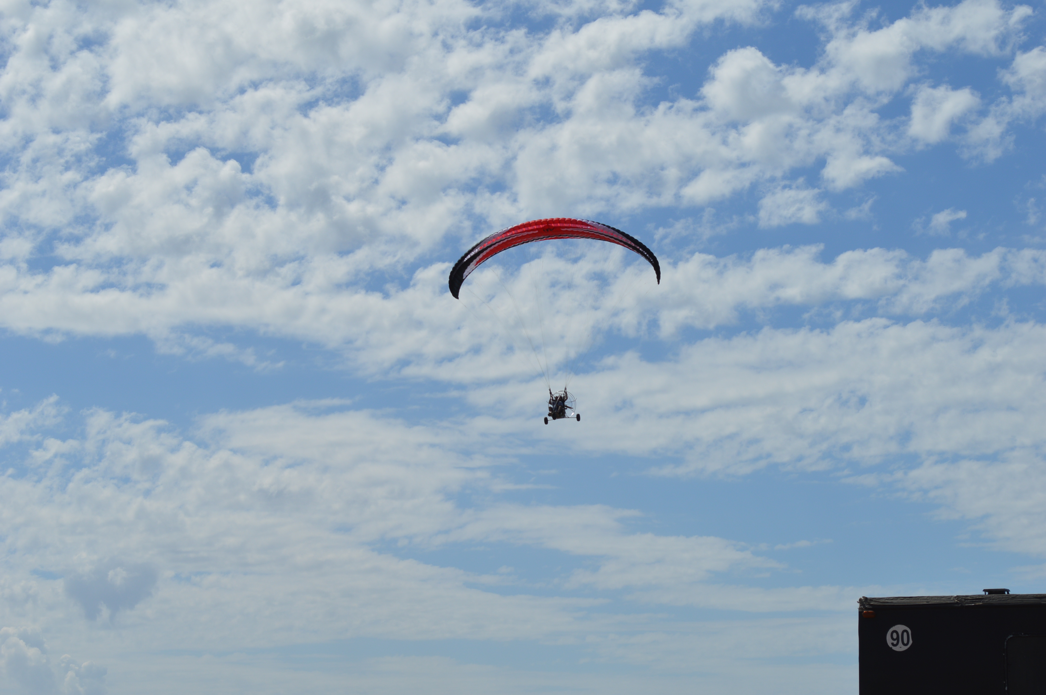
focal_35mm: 82
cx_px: 523
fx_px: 2395
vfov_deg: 16.5
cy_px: 348
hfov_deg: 24.6
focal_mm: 55
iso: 100
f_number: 10
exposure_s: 1/500
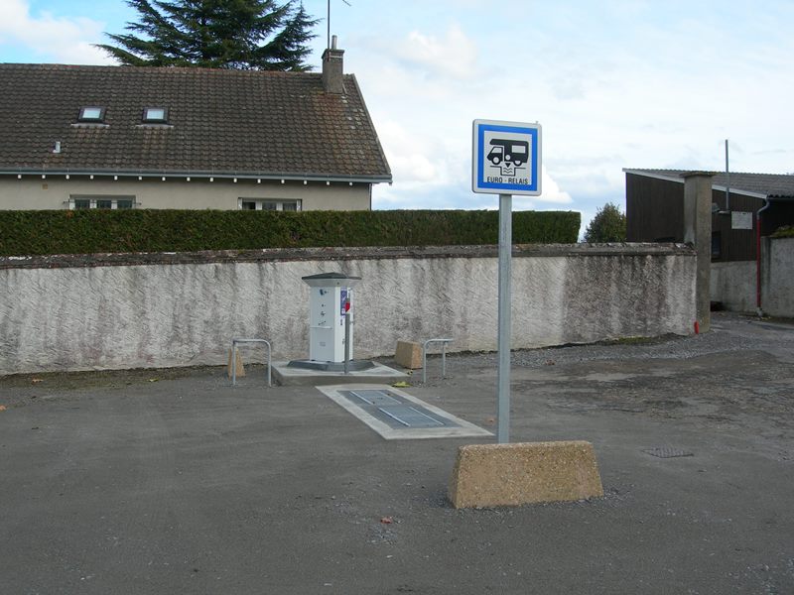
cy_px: 298
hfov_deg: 49.0
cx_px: 397
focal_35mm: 38
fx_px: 872
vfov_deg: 37.7
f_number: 4.8
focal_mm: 7.8
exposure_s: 1/270
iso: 50
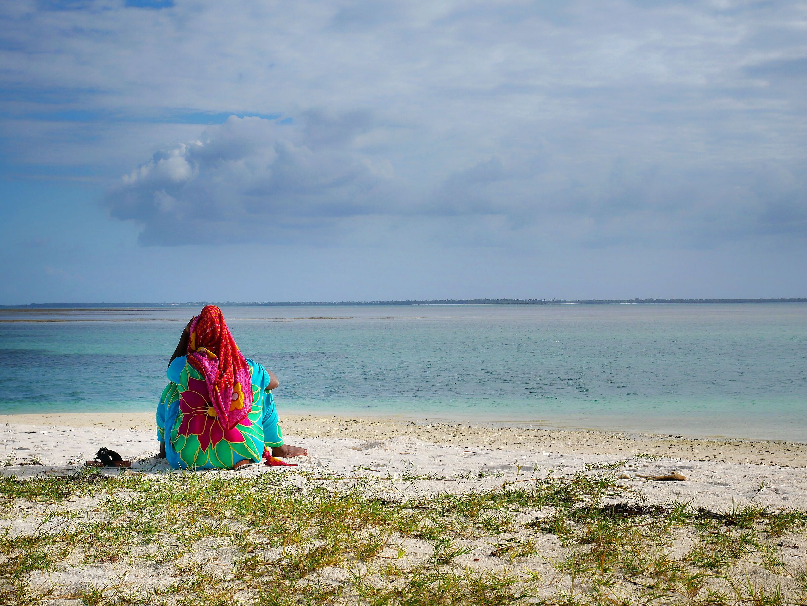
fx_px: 1493
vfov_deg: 22.9
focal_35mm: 64
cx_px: 404
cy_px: 303
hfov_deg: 30.3
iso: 200
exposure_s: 1/1600
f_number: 6.3
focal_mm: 32
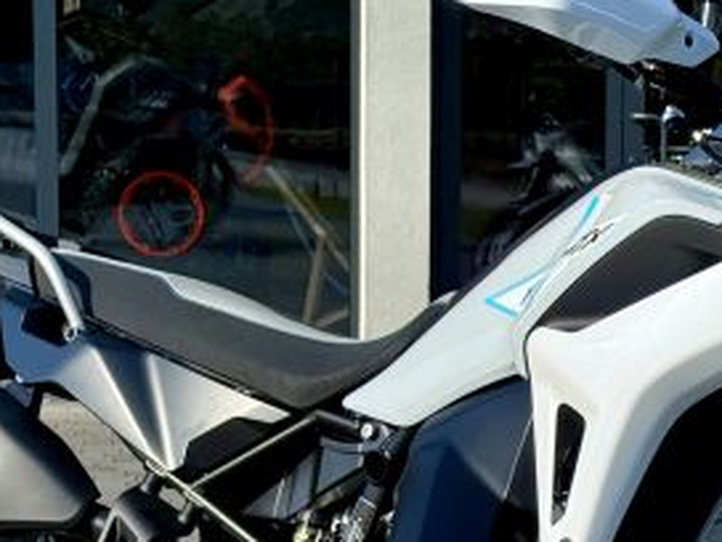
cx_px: 613
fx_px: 2941
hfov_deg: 13.9
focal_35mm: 141
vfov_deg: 10.4
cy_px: 542
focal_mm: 6.76
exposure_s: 1/5587
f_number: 1.78
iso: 64
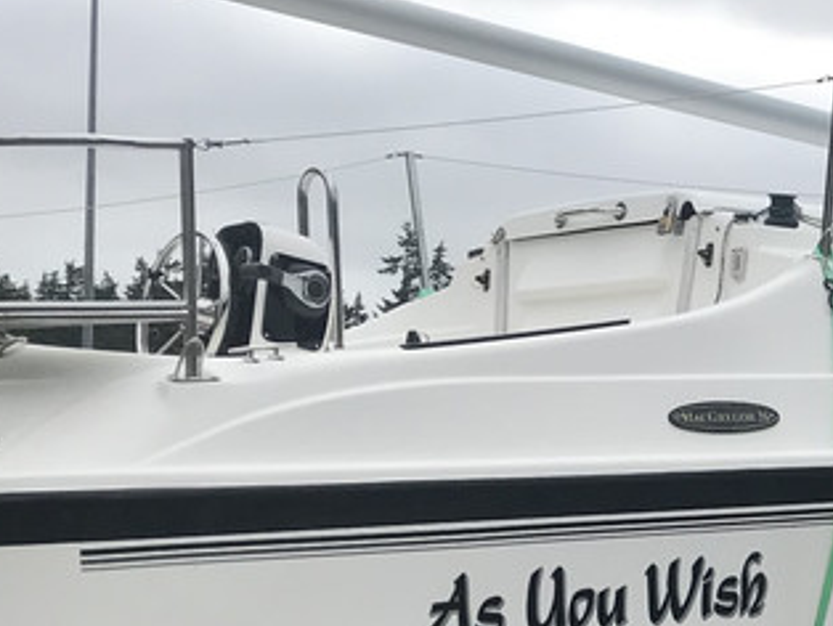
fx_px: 2288
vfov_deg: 15.4
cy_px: 562
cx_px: 1078
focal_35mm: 95
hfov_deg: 19.1
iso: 20
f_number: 1.8
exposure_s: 1/1451
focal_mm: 3.99
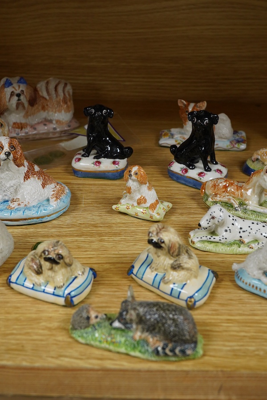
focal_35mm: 45
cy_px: 200
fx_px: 501
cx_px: 134
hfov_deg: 29.9
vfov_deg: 43.6
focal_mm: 30
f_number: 10
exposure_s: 1/125
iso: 1250
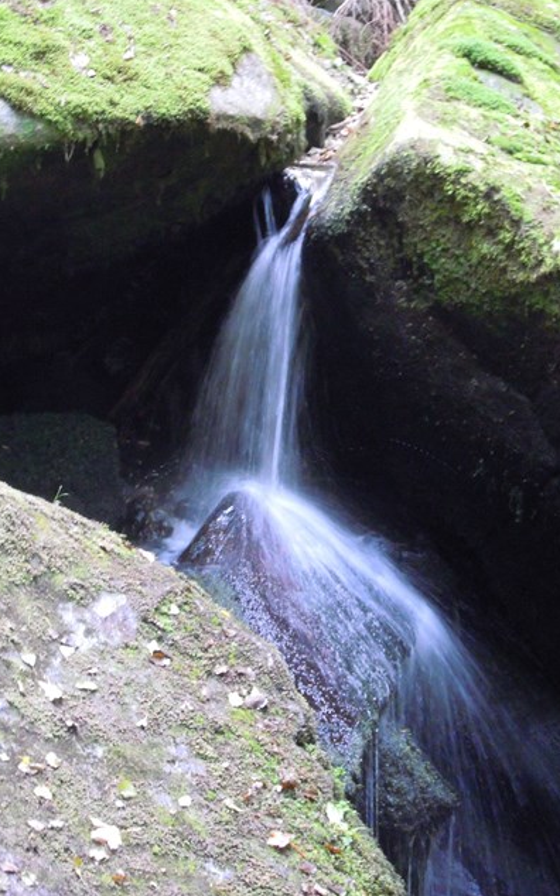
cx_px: 249
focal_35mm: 107
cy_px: 449
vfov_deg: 19.5
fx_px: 2614
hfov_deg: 12.2
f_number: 5.4
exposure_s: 1/10
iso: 800
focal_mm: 17.9
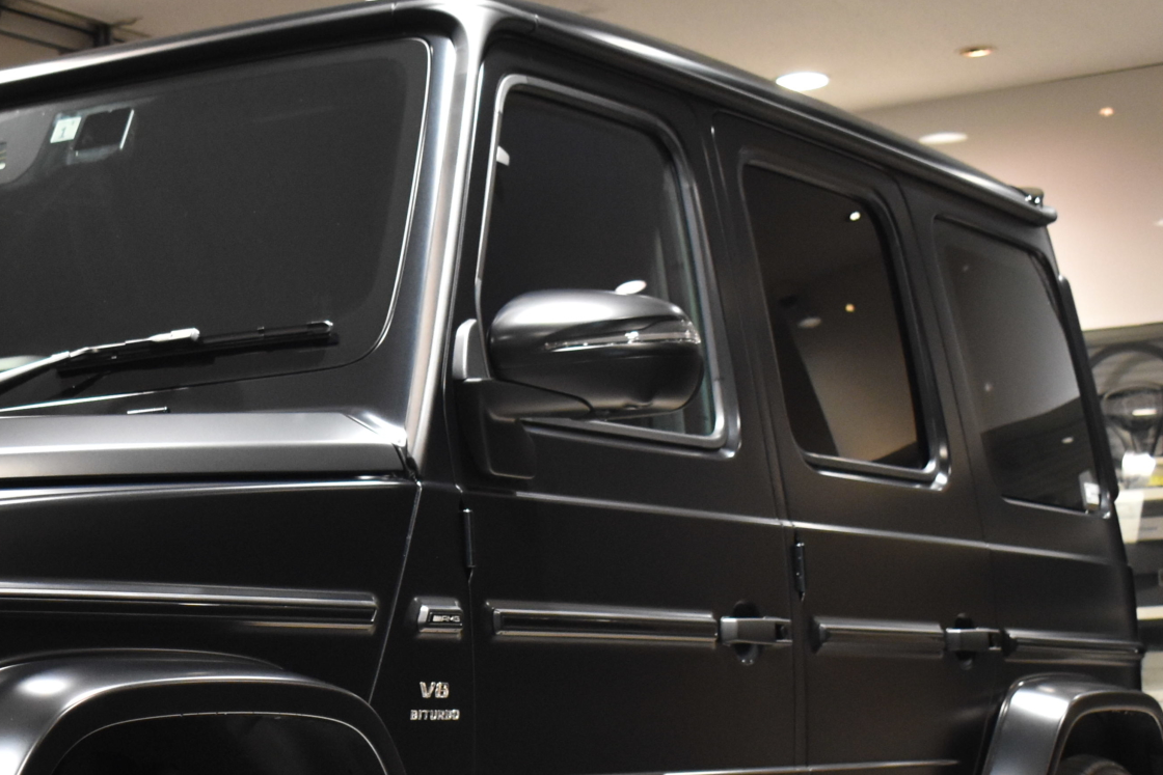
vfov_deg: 14.1
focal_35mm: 96
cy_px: 729
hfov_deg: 20.5
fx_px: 3102
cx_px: -36
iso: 1600
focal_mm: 28
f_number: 4.5
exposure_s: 1/50
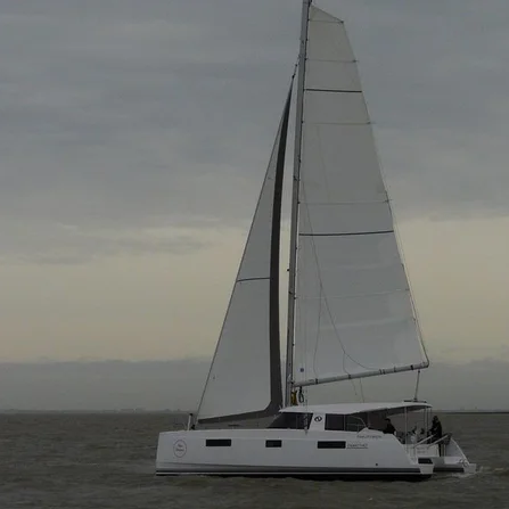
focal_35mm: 153
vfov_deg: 11.4
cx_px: 337
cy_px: 255
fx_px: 2545
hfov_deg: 11.4
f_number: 5.6
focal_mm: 13.3
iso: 100
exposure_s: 1/400
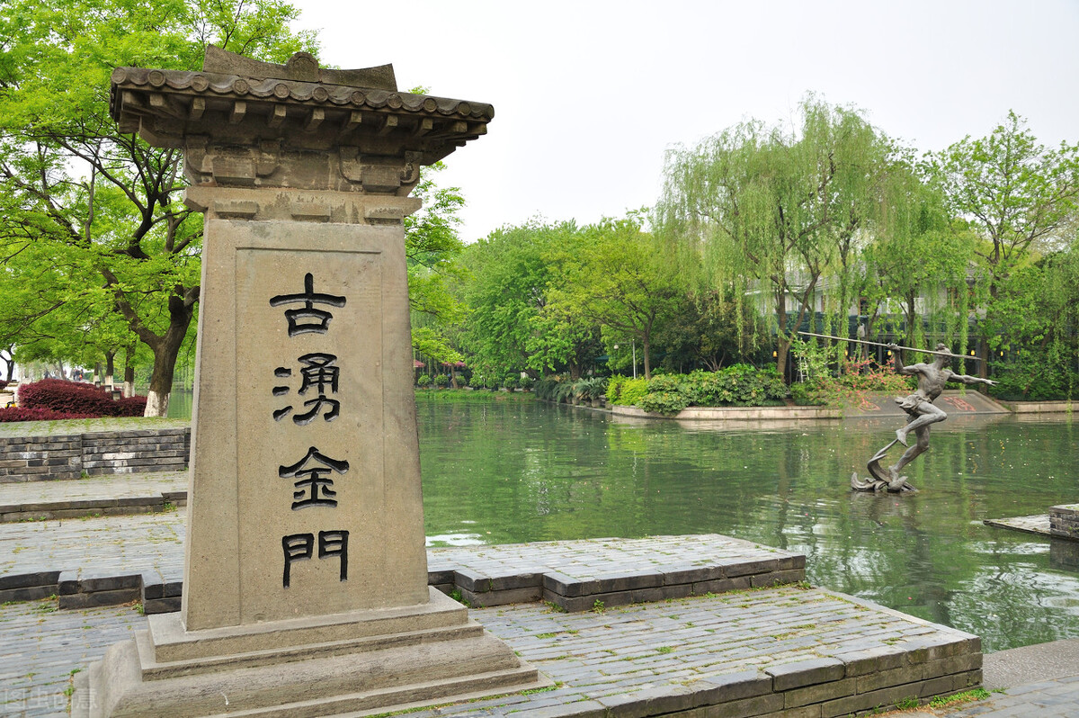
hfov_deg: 57.3
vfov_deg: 39.9
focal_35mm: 33
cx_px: 540
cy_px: 359
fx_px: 988
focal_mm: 22
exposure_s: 1/250
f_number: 5.6
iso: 200
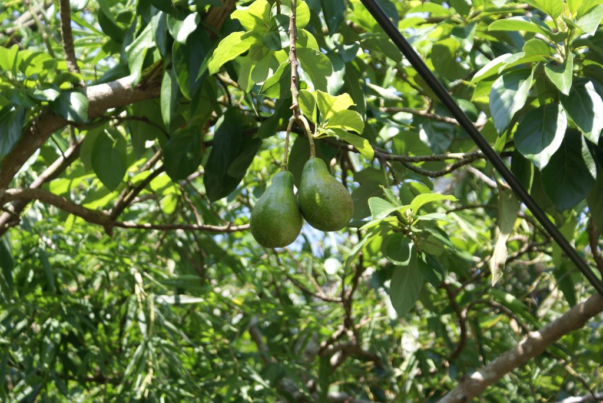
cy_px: 202
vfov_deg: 13.1
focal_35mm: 105
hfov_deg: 19.4
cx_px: 302
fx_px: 1760
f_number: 5.6
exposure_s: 1/125
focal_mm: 70
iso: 100
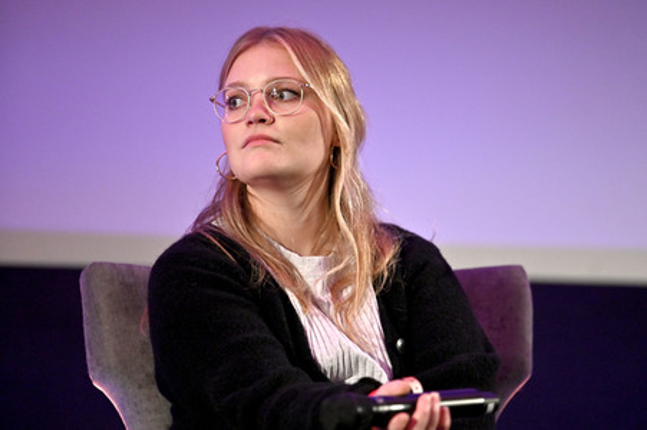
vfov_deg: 6.9
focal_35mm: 200
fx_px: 3592
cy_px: 215
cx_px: 324
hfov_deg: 10.3
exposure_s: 1/400
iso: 4000
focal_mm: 200
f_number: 2.8
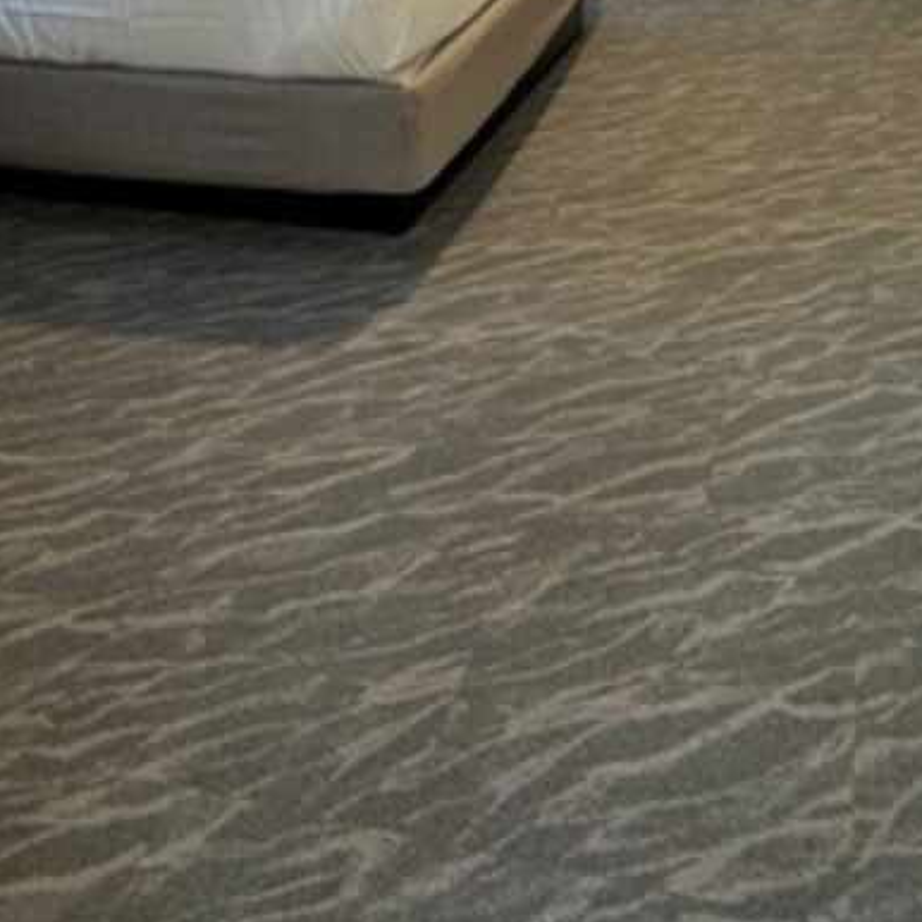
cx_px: 568
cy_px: -60
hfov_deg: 40.7
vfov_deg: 35.7
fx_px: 1236
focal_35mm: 41
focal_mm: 2.22
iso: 250
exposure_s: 1/60
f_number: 2.2
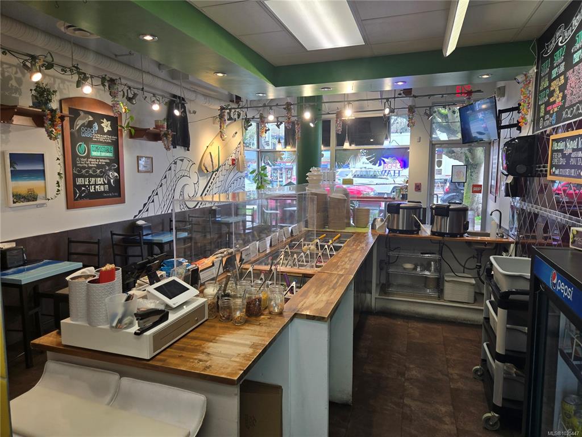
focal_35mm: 23
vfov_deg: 58.9
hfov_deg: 73.9
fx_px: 387
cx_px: 291
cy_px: 218
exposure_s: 1/120
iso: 50
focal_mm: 5.4
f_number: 1.8
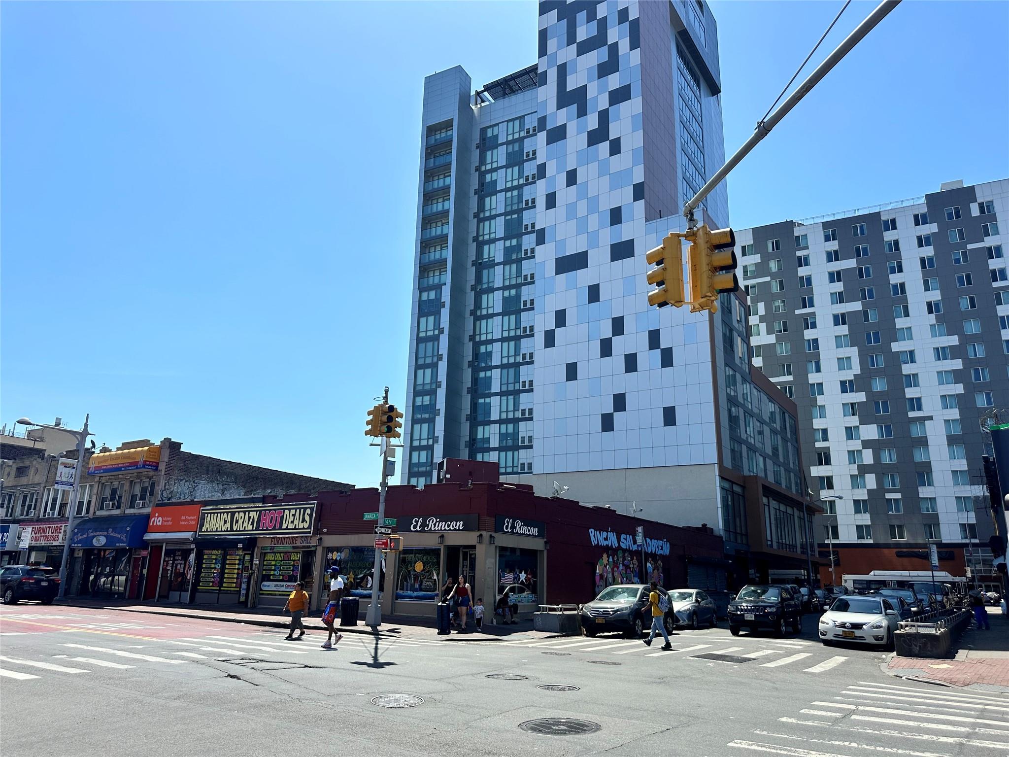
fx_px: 700
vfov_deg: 56.8
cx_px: 504
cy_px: 378
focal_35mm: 24
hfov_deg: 71.6
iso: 80
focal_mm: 6.86
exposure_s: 1/4348
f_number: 1.78
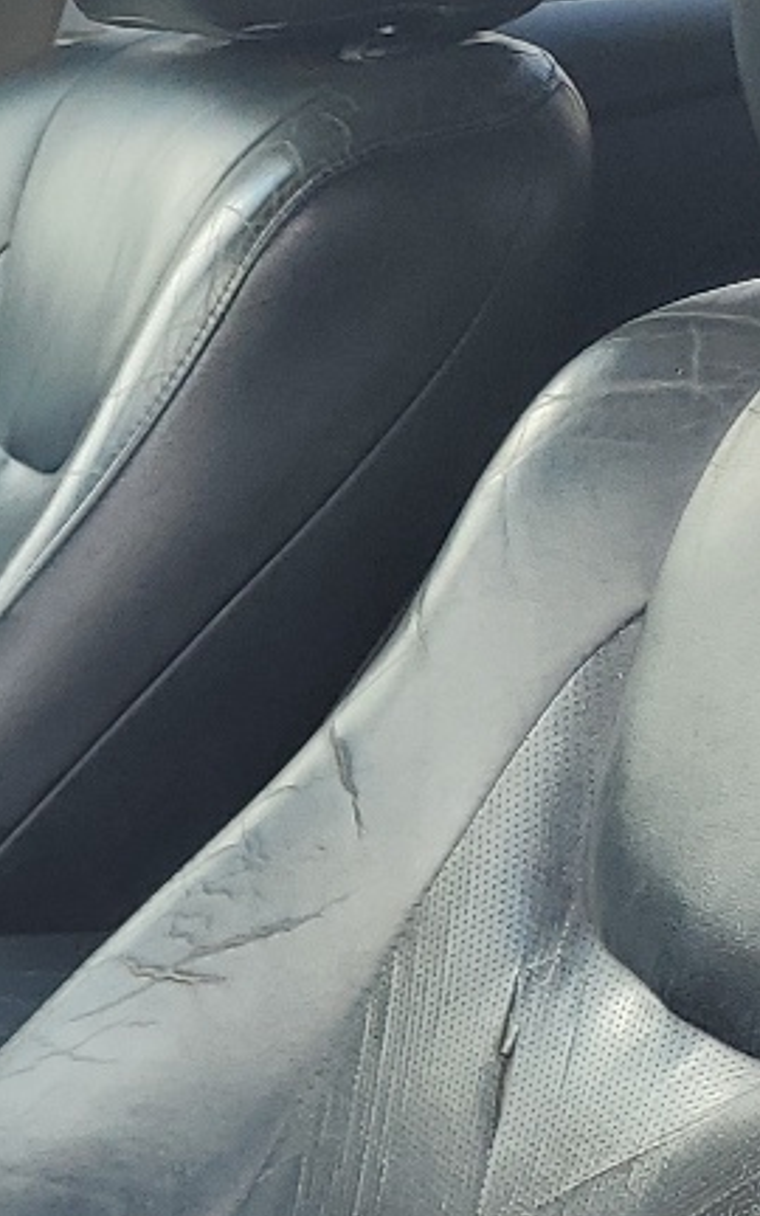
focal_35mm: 102
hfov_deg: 10.7
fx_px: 3380
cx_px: -1143
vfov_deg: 19.5
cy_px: 1371
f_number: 1.5
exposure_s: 1/213
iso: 50
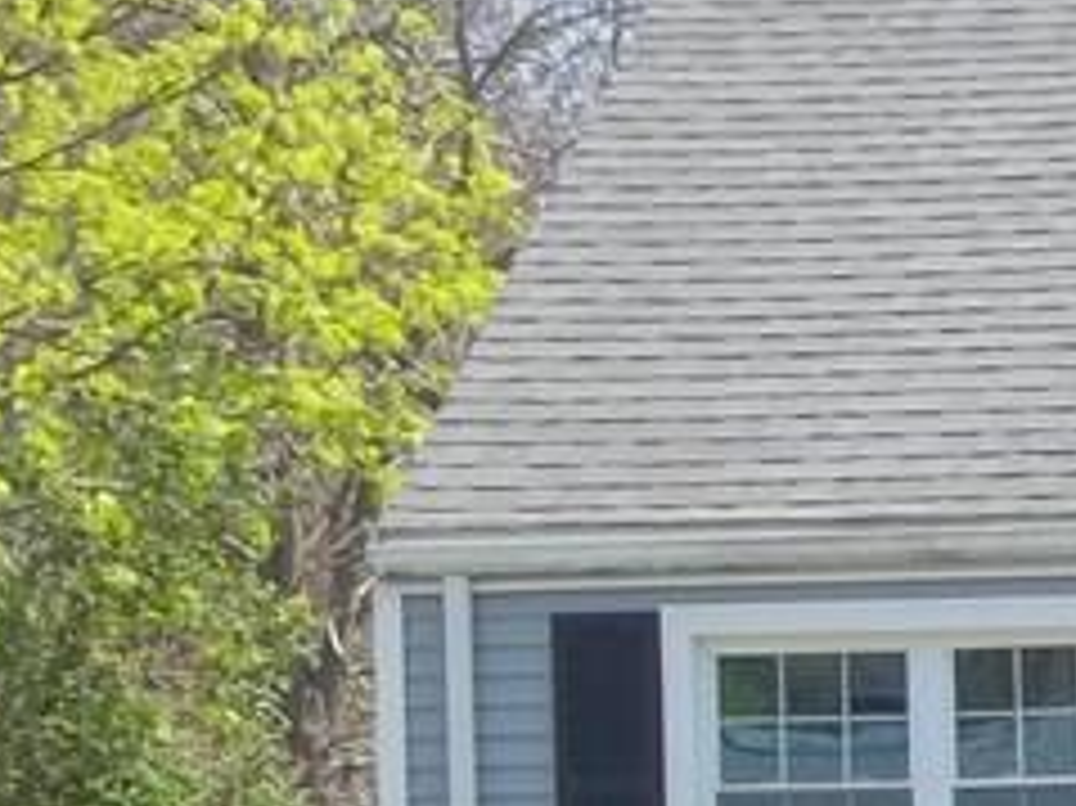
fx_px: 4256
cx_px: 1877
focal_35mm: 137
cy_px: 1297
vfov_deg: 10.4
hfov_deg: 13.1
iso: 64
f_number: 8.8
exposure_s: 1/60
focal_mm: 5.7
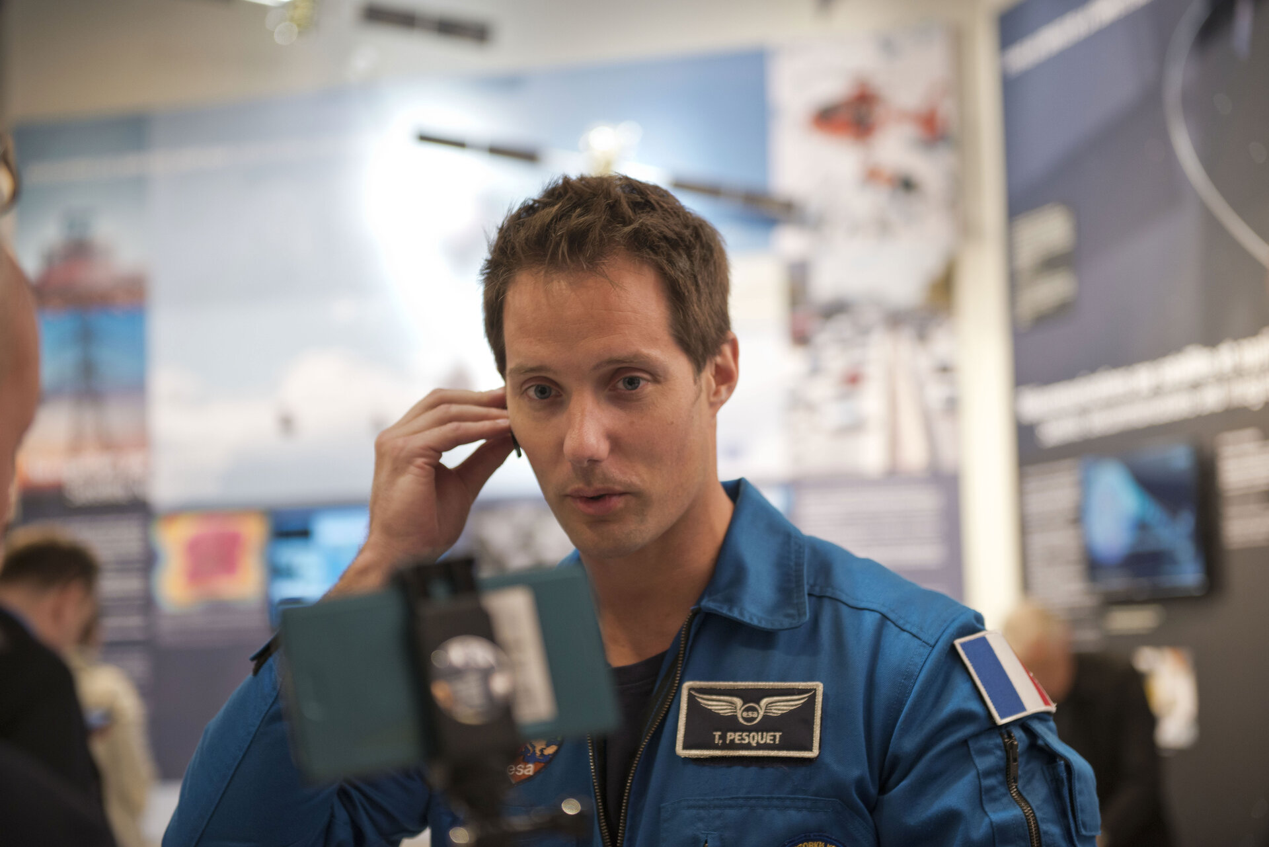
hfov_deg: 28.8
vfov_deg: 19.5
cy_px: 424
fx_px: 2468
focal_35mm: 70
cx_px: 634
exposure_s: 1/60
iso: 800
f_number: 2.8
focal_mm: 70
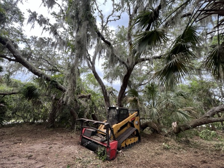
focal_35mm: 13
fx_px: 84
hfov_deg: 106.2
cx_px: 112
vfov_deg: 89.9
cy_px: 84
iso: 32
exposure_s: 1/127
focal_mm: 1.57
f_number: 1.8
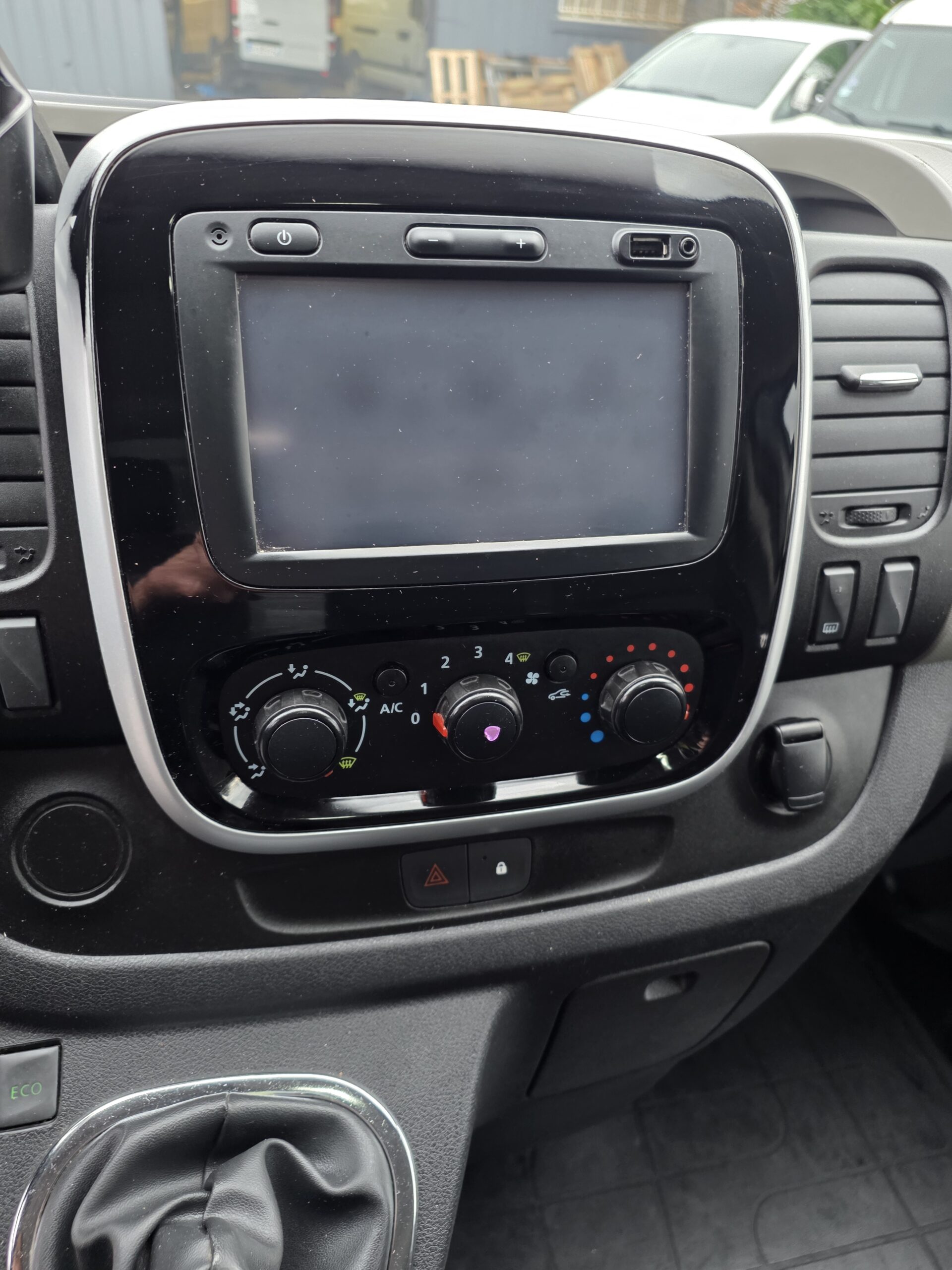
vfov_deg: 73.9
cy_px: 635
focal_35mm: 23
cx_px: 476
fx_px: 843
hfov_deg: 58.9
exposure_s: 1/100
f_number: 1.7
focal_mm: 6.25
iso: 400
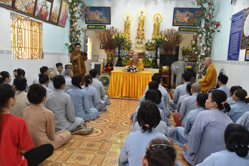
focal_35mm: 32
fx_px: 221
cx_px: 124
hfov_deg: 58.7
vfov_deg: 41.2
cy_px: 83
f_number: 4
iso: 560
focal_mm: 32
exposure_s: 1/60
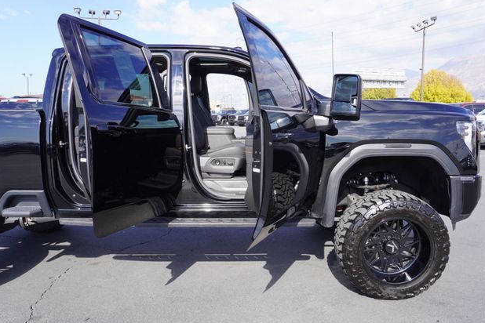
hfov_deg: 65.5
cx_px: 249
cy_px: 159
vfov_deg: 46.4
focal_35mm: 28
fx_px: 377
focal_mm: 18
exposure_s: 1/125
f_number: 8
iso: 100
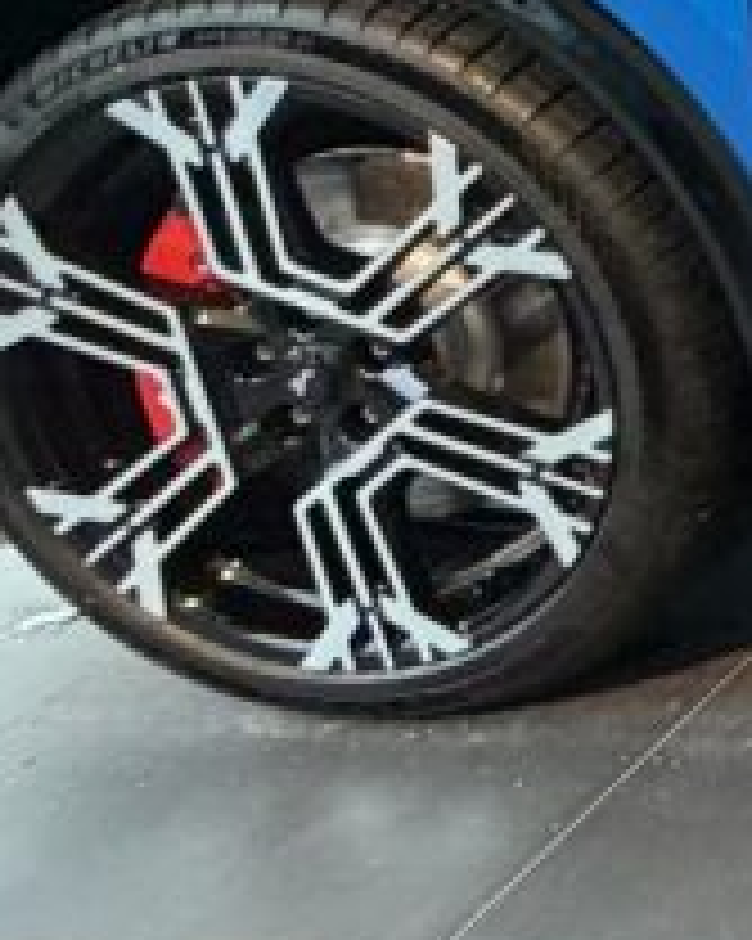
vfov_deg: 25.7
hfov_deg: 13.3
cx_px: 1981
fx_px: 1865
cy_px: -148
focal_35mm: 67
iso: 400
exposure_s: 1/50
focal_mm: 2.22
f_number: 2.2
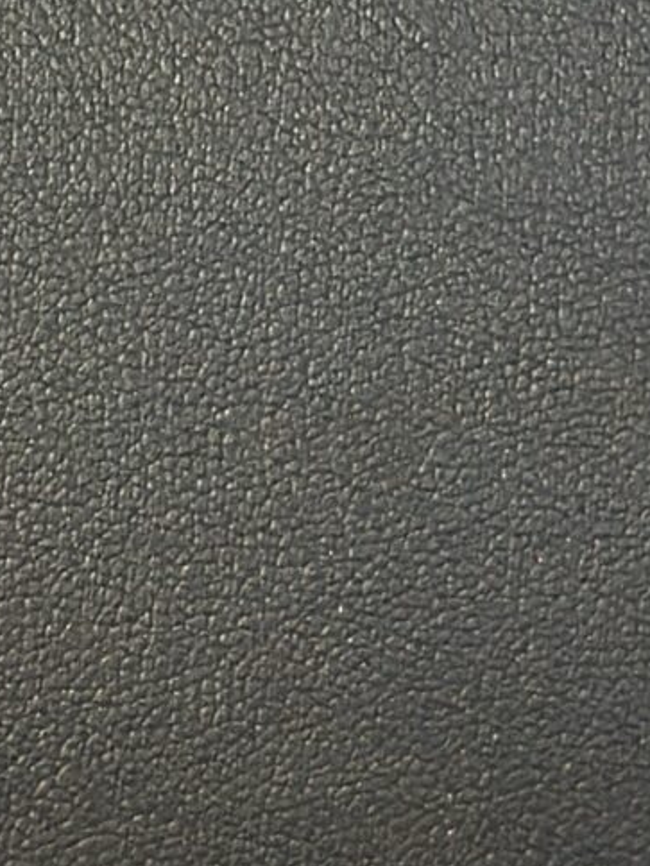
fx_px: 6359
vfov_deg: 7.5
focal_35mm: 254
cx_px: -566
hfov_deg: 5.7
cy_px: -725
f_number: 1.78
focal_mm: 6.86
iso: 400
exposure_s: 1/50
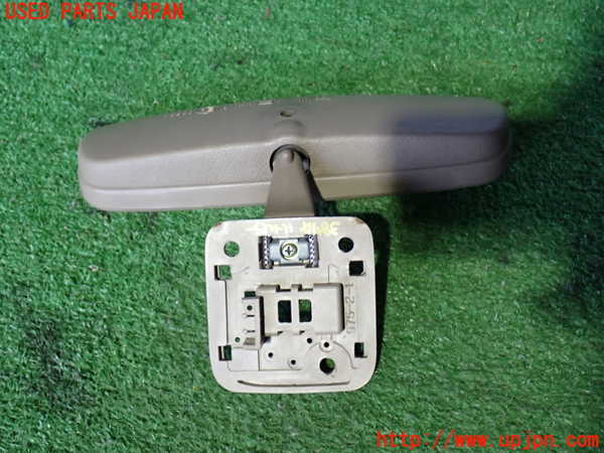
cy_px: 226
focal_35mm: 47
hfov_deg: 40.4
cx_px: 302
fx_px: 820
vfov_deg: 30.9
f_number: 3.1
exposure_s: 1/30
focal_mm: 8.4
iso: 800
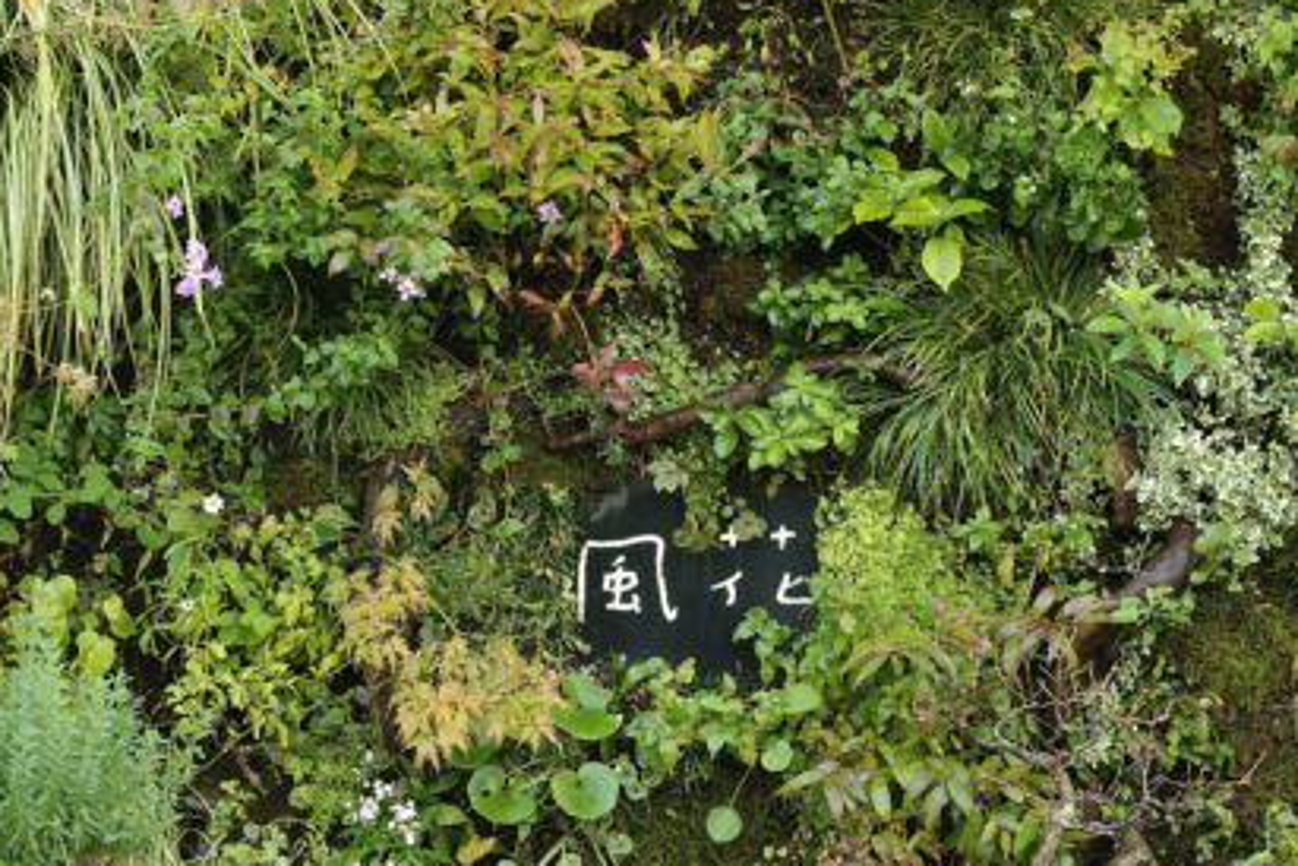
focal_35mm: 97
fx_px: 3497
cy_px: 578
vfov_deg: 14.1
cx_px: 695
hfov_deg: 21.0
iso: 400
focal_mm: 70
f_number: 5.6
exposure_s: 1/60
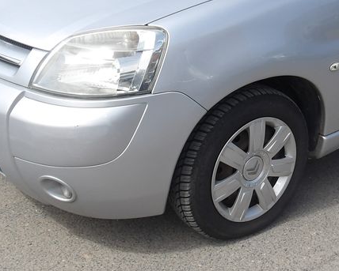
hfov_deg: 29.3
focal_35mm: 63
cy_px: 63
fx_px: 633
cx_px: 276
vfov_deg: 23.9
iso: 100
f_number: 10.4
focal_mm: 4.9
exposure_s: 1/101
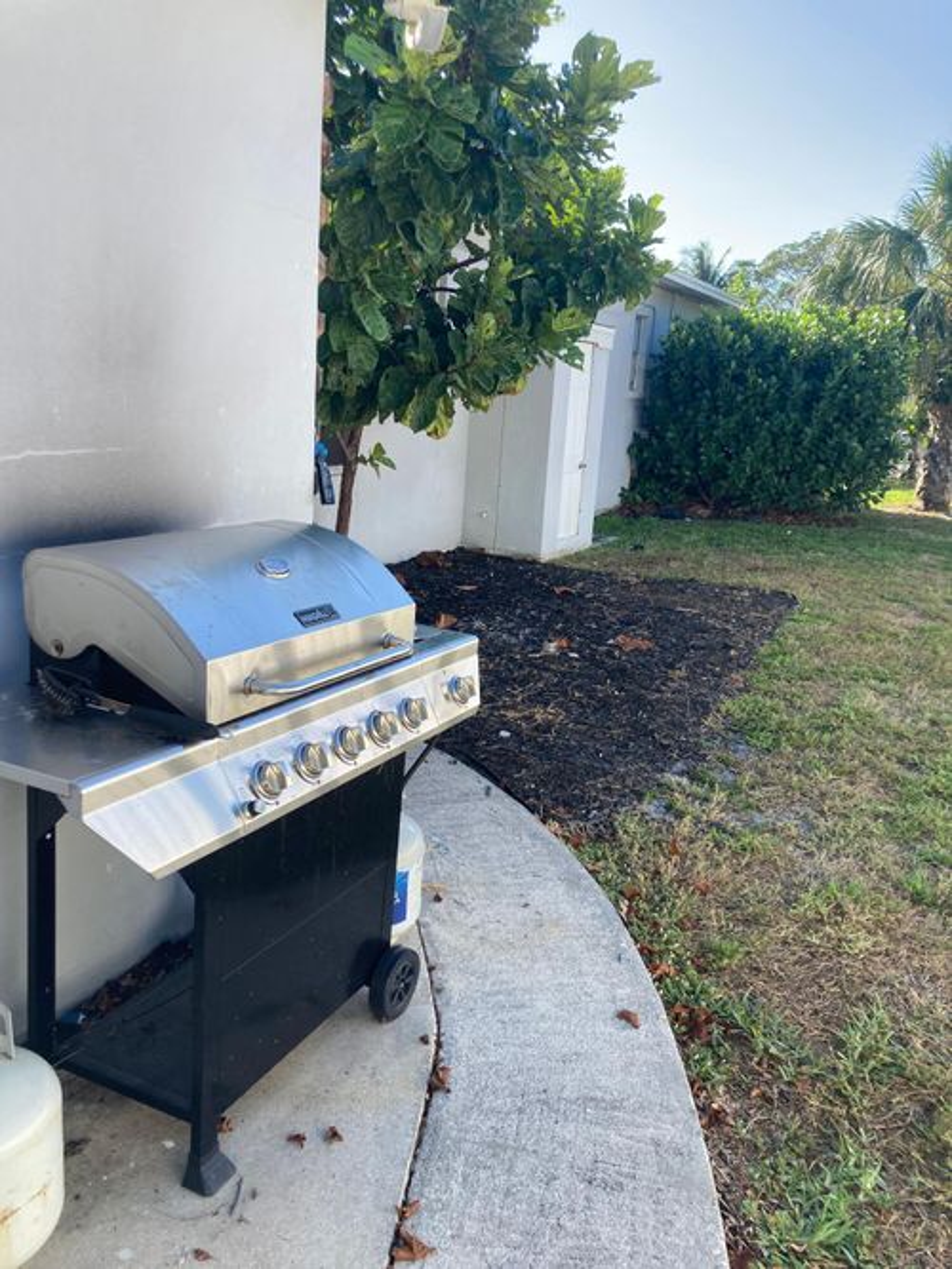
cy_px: 634
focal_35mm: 28
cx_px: 476
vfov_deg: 63.5
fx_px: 1027
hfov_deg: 49.7
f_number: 1.8
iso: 20
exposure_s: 1/481
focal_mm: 3.99
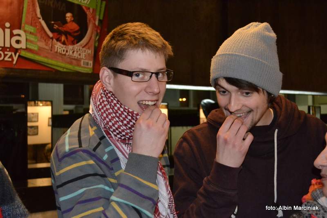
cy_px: 109
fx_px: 436
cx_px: 164
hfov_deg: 41.1
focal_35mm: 48
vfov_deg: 28.1
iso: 3200
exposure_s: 1/60
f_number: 4.8
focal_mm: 32
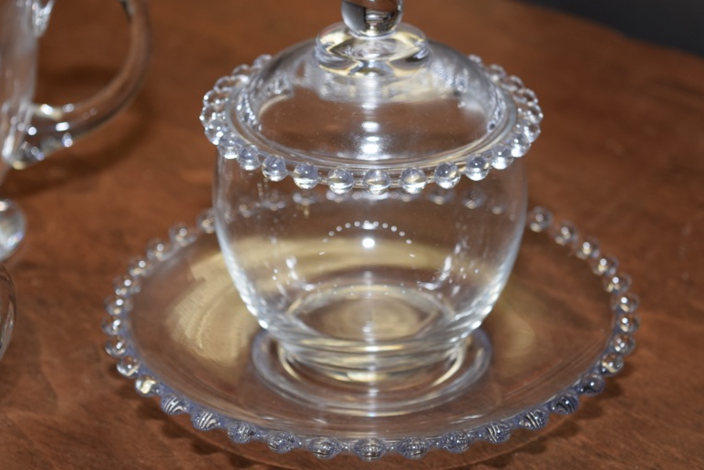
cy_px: 205
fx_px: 1975
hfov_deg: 20.2
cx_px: 371
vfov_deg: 13.6
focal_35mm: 101
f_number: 5.6
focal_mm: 52
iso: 280
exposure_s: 1/125
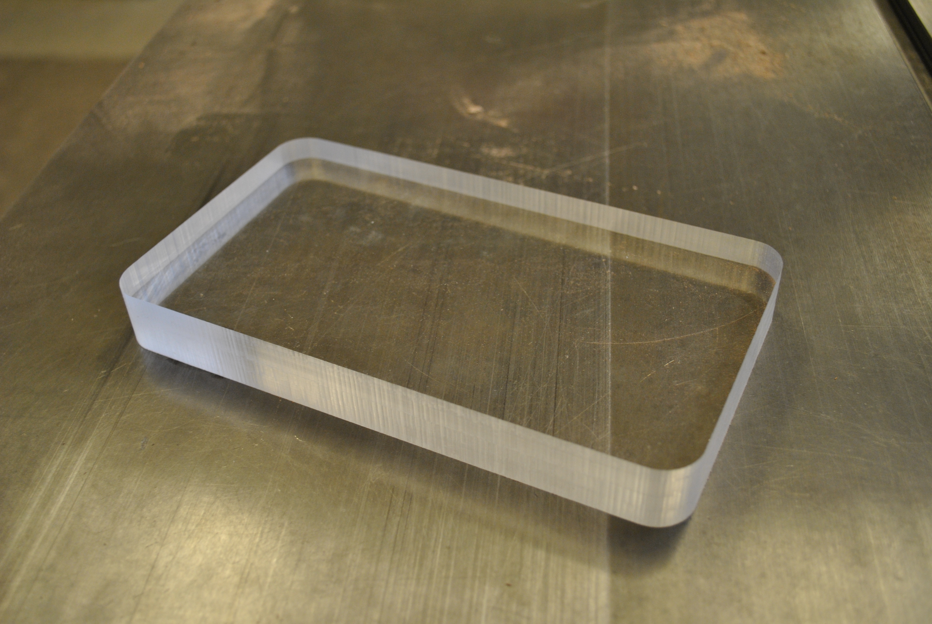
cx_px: 466
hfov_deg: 49.5
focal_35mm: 39
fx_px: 1011
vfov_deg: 34.3
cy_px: 312
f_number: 4.2
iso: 400
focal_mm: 26
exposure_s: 1/30
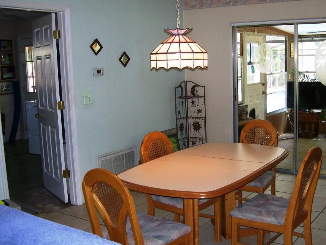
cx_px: 192
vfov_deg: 33.6
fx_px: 405
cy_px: 116
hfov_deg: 43.7
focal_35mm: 43
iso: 80
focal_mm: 6
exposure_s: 1/64
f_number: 2.7
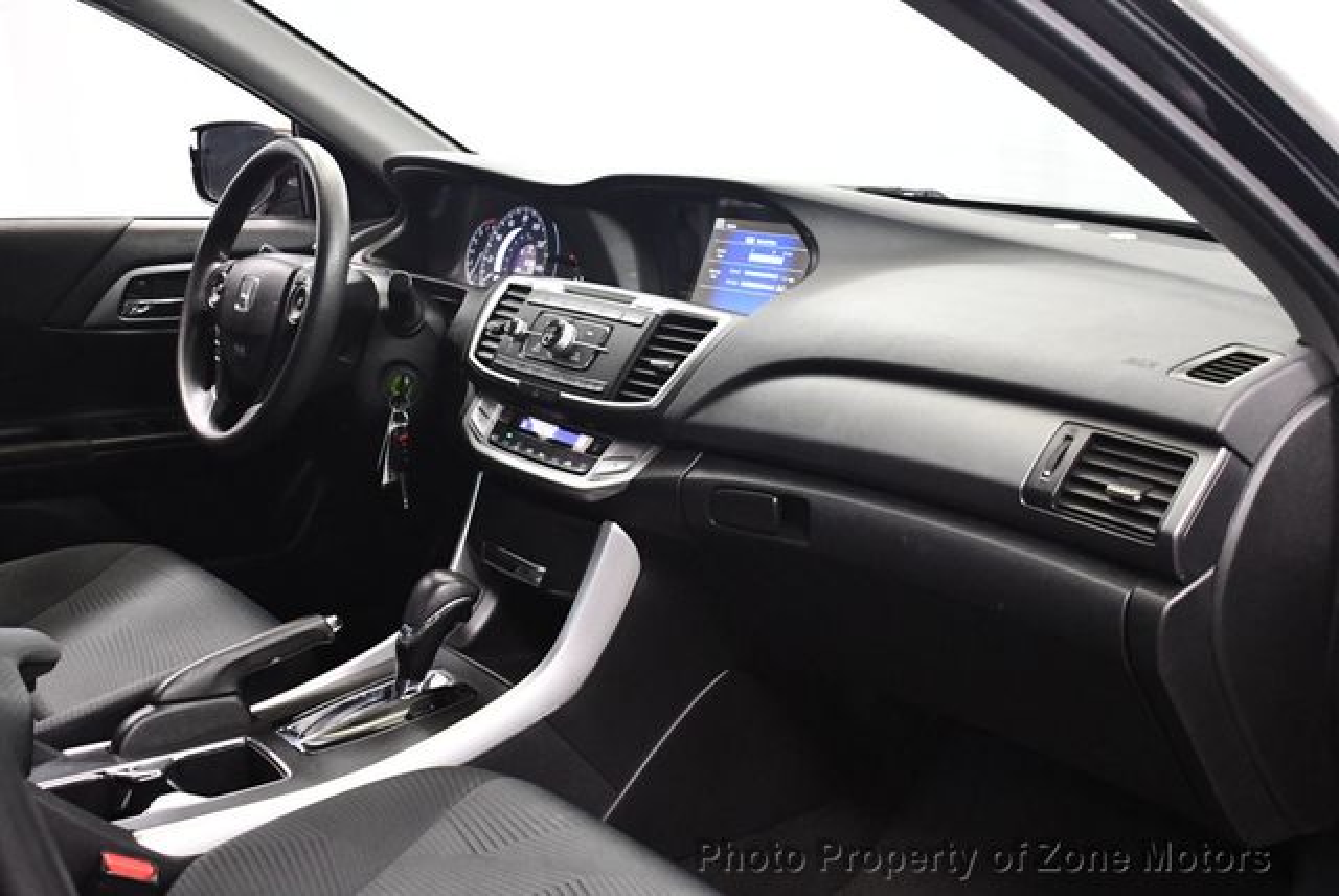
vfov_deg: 32.0
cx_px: 670
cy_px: 448
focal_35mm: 42
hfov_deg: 46.4
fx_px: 1564
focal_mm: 21
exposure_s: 1/60
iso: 3200
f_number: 3.8
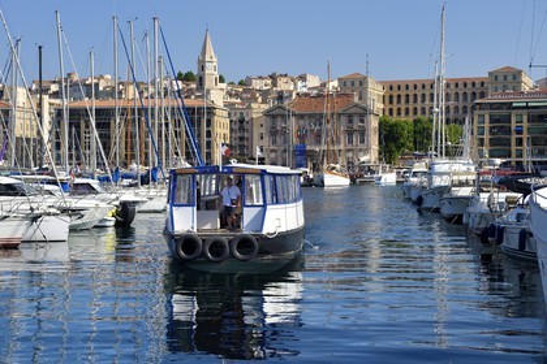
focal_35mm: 70
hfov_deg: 28.8
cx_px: 274
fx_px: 1064
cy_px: 182
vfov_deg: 19.5
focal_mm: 70
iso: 200
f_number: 11
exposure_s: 1/320
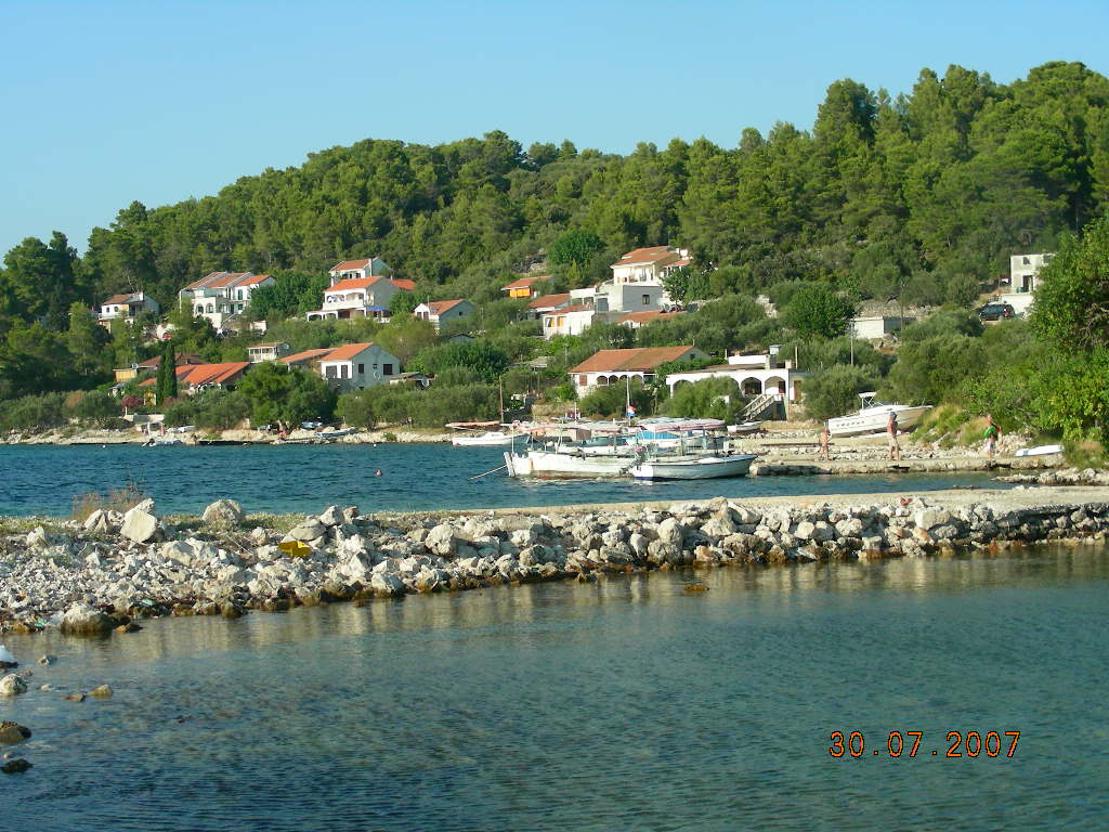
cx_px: 554
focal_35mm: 63
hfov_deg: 30.7
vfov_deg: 23.3
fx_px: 2018
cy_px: 416
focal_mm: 10.5
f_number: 4
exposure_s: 1/516
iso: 50
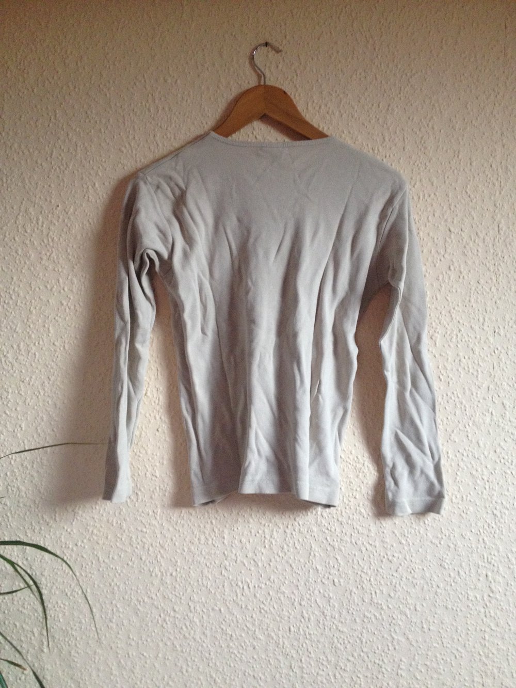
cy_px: 344
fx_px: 696
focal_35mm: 35
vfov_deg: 52.6
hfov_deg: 40.7
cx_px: 258
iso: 250
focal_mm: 4.28
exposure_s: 1/20
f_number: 2.4
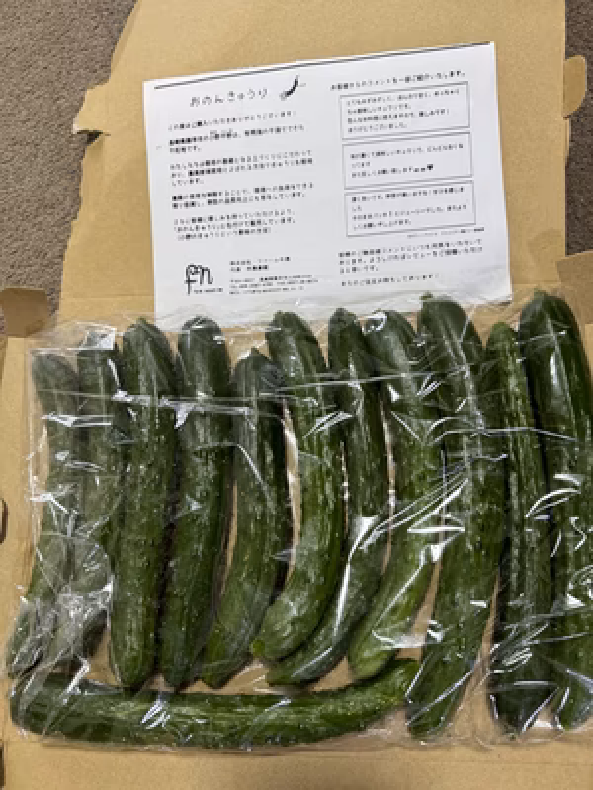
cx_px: 296
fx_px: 548
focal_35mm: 24
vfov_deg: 71.6
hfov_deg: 56.8
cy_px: 395
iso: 250
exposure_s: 1/50
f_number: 1.78
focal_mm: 6.76
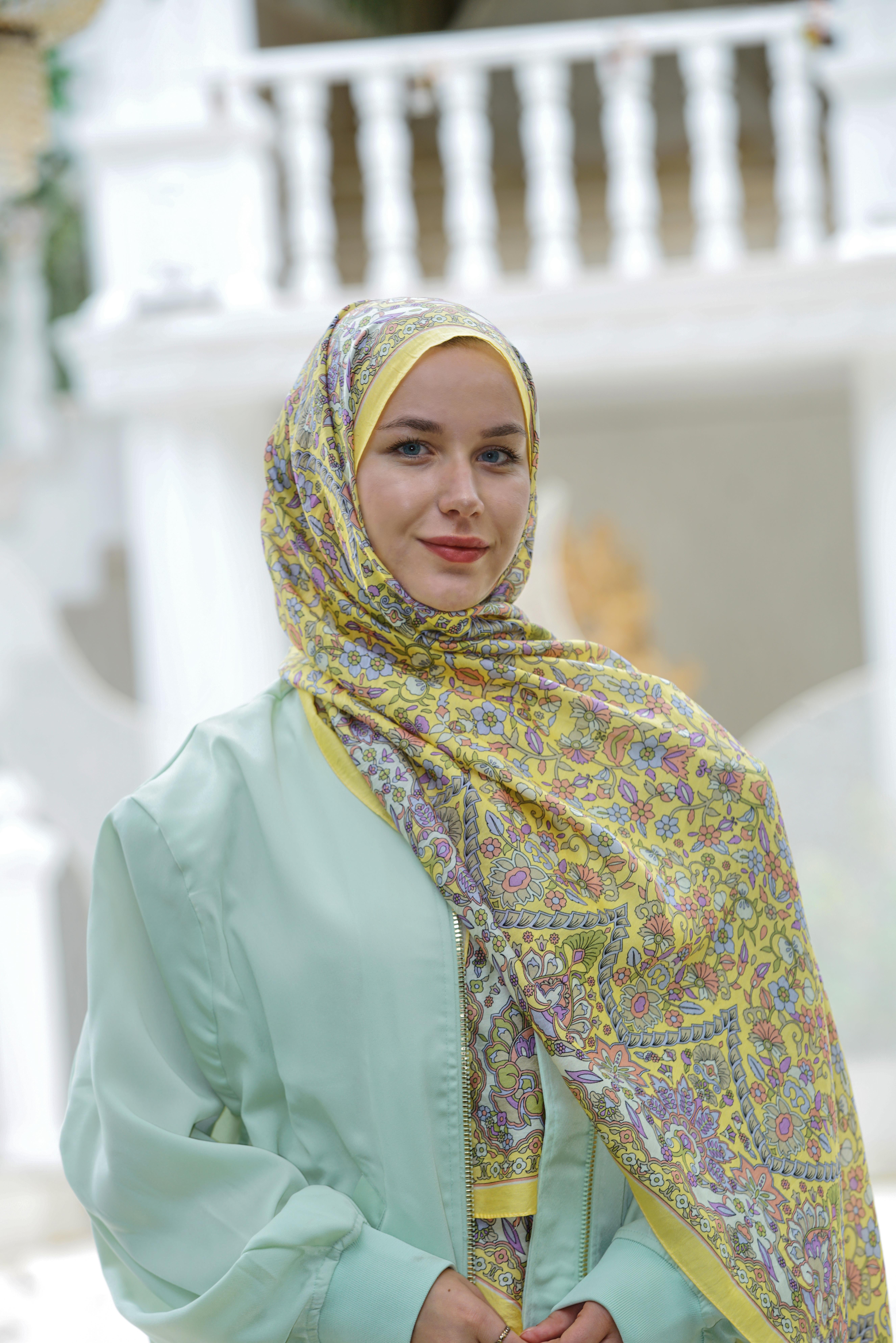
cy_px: 672
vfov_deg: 14.7
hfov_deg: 9.8
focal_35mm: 140
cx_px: 448
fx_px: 5224
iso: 200
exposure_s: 1/100
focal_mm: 140
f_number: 5.6
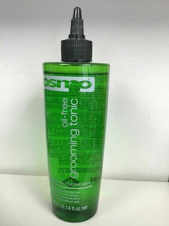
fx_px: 202
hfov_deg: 45.4
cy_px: 113
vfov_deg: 58.4
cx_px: 84
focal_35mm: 31
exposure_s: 1/33
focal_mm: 3.3
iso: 64
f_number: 2.4
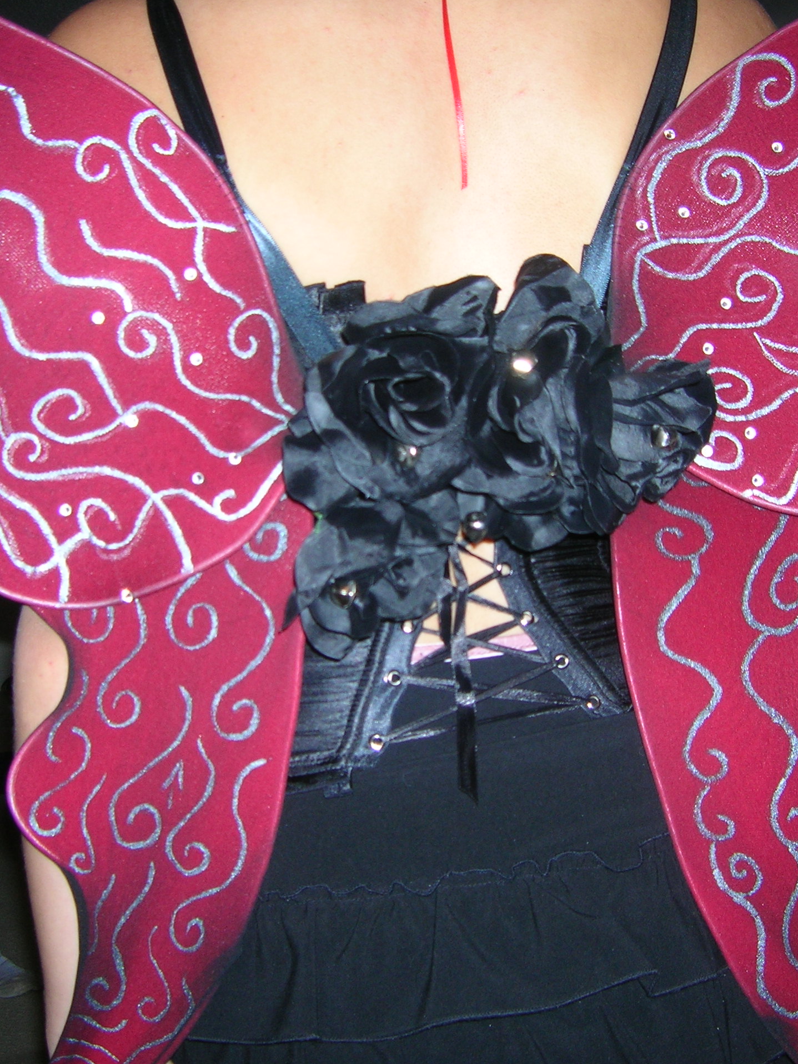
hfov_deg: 31.5
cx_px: 444
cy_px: 525
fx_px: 1414
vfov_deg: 41.2
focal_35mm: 46
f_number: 2.9
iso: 50
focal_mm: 5.7
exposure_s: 1/60.1
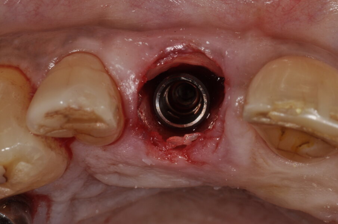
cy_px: 112
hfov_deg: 15.2
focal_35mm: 135
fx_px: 1266
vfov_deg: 10.1
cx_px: 169
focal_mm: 90
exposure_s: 1/200
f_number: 36
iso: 200
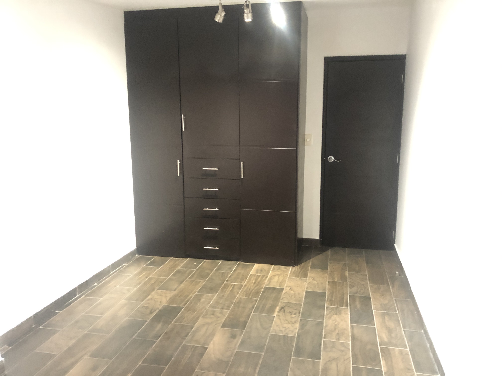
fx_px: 406
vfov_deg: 49.7
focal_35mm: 28
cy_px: 188
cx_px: 251
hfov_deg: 63.4
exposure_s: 1/5
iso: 100
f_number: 1.8
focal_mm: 4
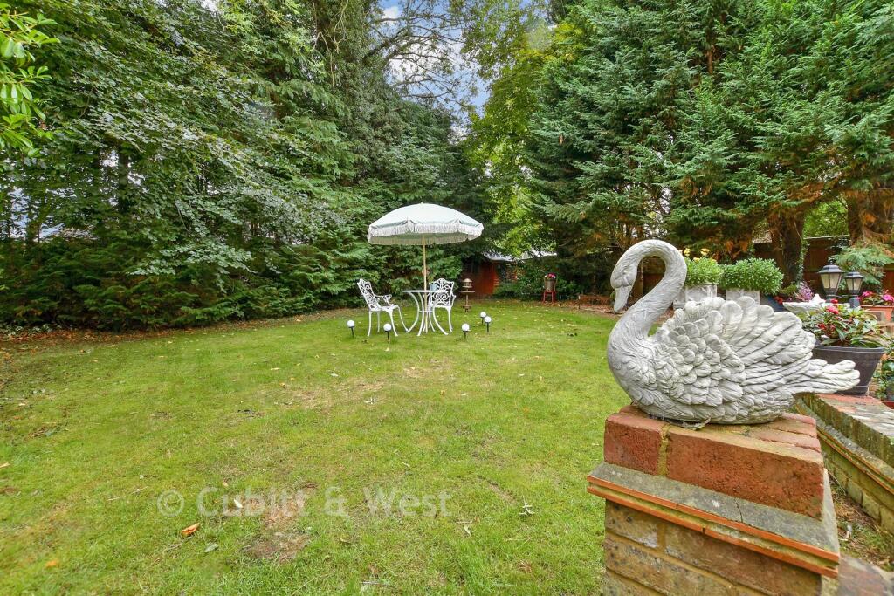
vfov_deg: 77.3
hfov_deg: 100.4
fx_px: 373
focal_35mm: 15
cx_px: 447
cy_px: 298
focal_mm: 10
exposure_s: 1/13
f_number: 8
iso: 160
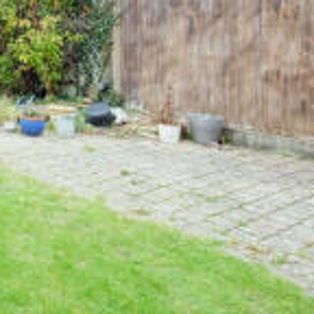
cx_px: -129
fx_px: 431
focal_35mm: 42
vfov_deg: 37.4
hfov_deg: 29.1
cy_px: 32
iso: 400
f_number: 9
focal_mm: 10
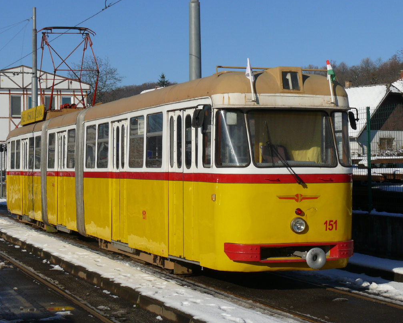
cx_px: 177
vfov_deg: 18.5
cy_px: 131
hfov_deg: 23.0
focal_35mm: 83
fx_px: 990
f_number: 8
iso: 100
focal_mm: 14
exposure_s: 1/640
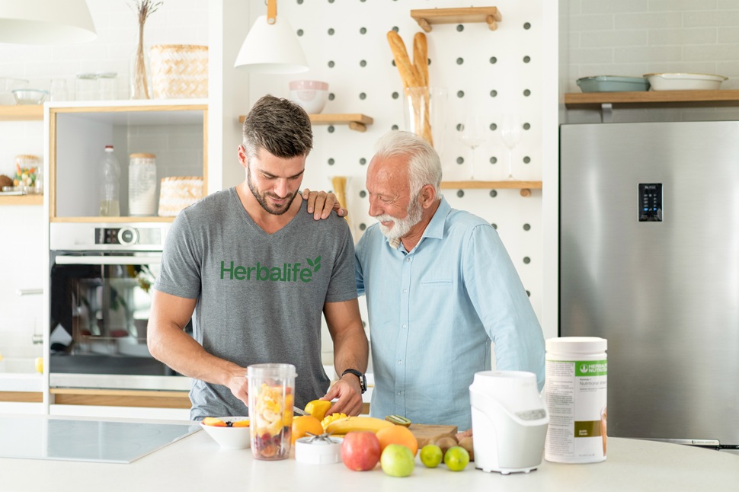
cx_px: 370
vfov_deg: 24.6
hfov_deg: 36.3
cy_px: 246
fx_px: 1129
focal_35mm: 55
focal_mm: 55
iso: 320
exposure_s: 1/80
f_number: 1.8
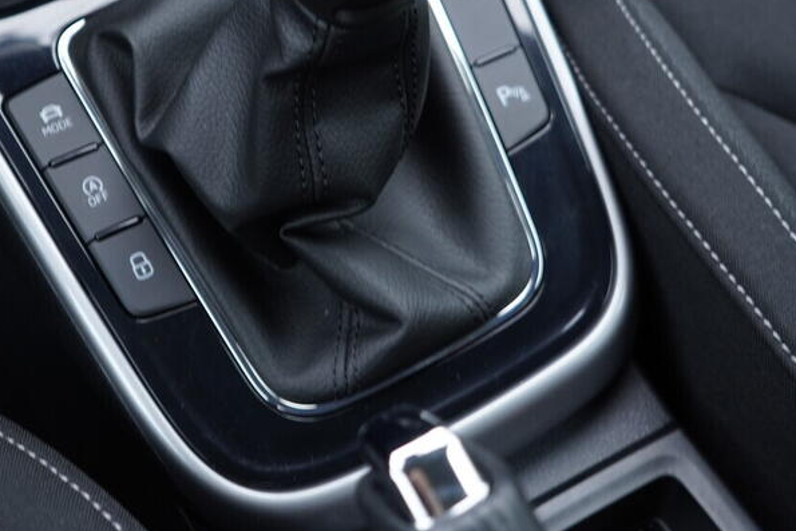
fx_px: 1371
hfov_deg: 32.2
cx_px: 292
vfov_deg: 21.6
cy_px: 96
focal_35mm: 62
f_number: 2.8
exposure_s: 1/40
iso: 320
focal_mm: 24
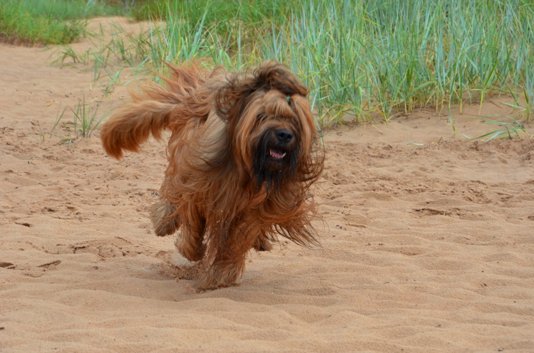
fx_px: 2331
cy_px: 176
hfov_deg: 13.1
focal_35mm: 158
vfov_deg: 8.7
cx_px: 267
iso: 800
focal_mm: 105
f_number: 13
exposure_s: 1/640
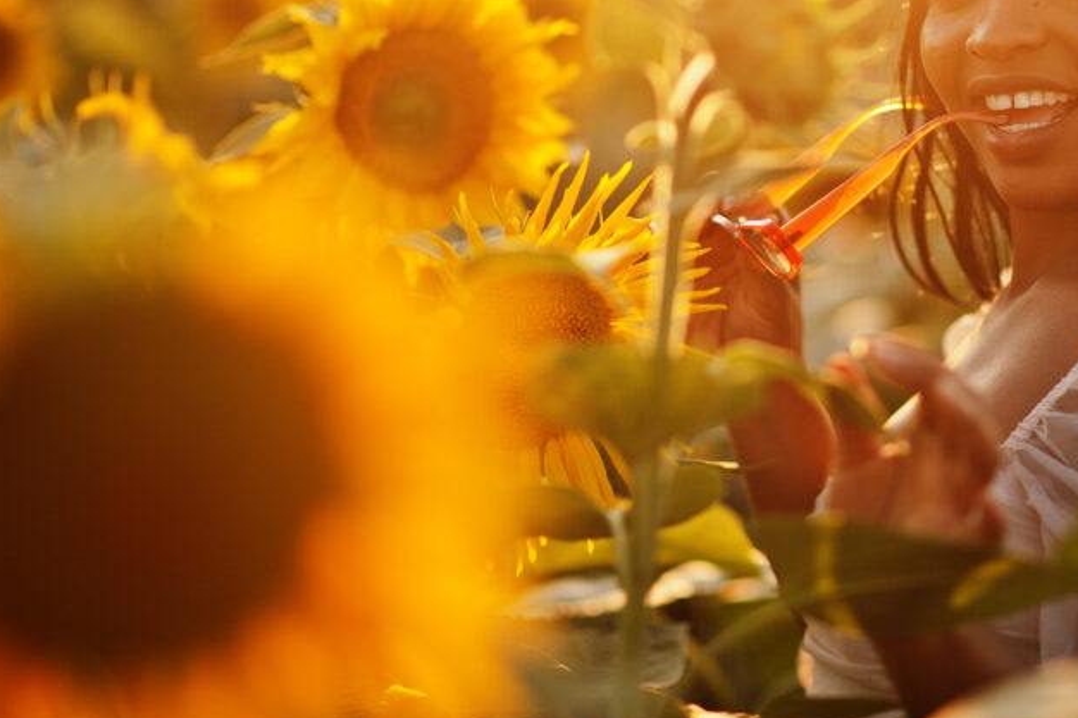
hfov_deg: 14.7
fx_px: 4161
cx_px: 761
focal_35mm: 139
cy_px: 199
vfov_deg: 9.8
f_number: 1.4
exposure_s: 1/2500
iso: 200
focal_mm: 85
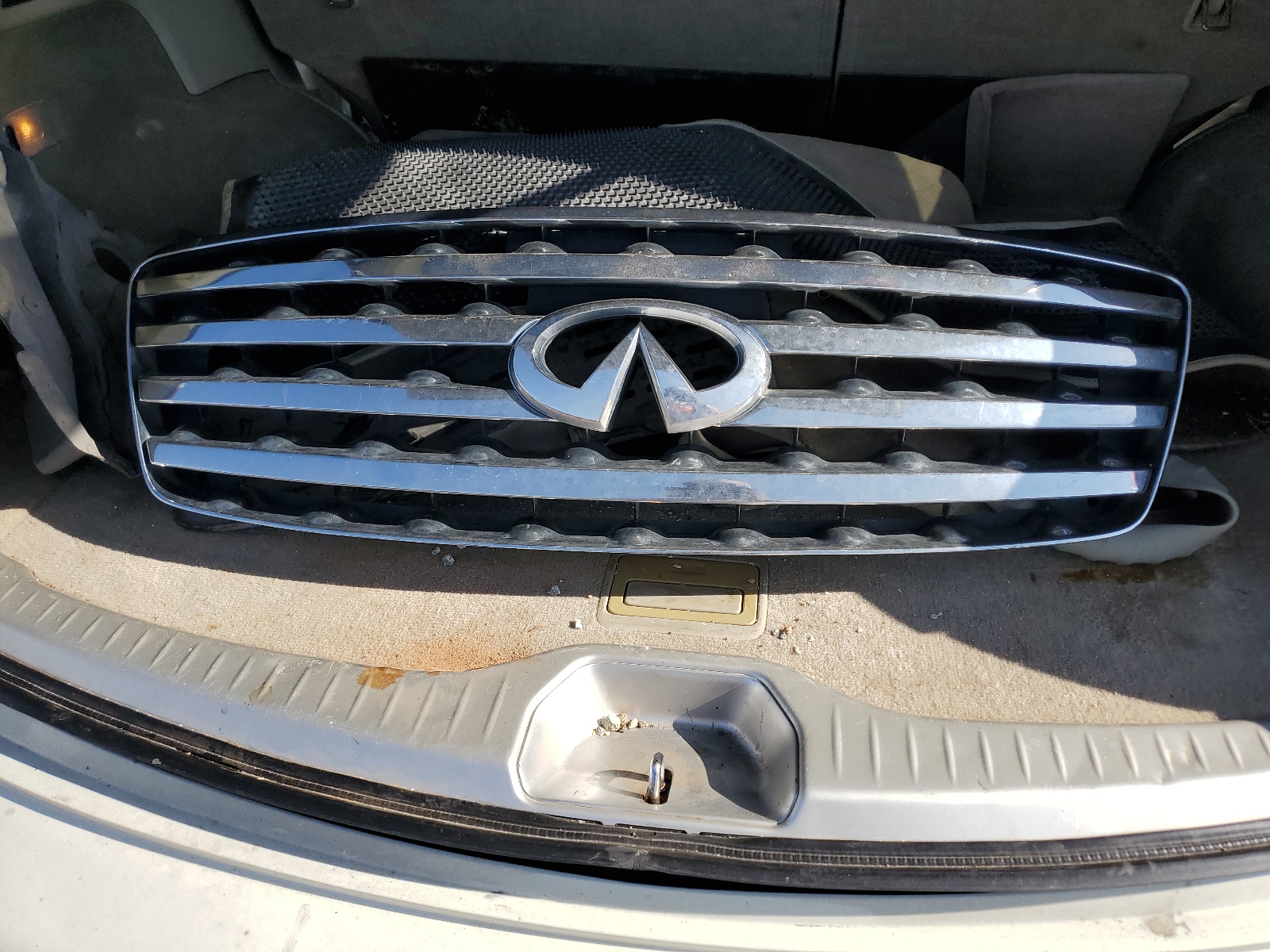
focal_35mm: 26
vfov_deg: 53.1
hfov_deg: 67.3
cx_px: 635
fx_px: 954
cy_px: 476
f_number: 1.5
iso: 50
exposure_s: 1/2000
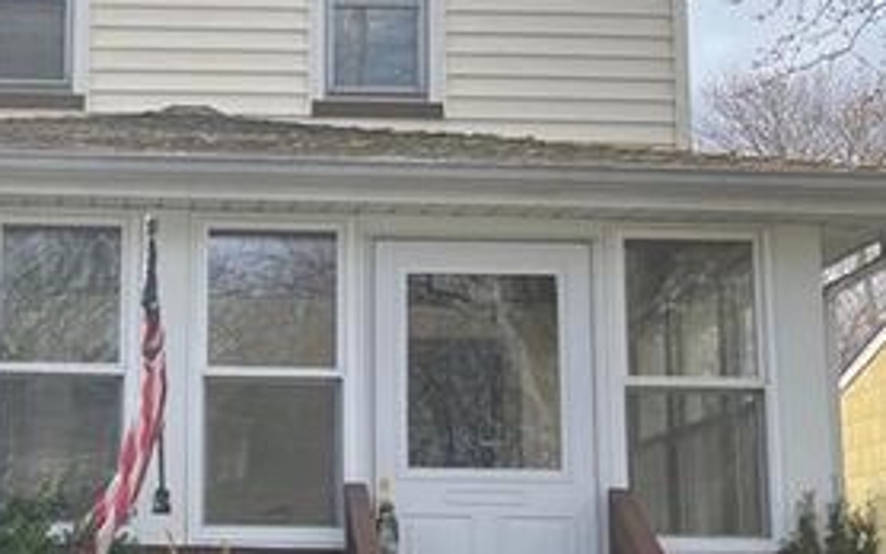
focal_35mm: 66
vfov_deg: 19.7
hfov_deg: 30.3
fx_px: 1594
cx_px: 172
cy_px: 368
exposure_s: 1/2387
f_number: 1.6
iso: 32
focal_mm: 5.1
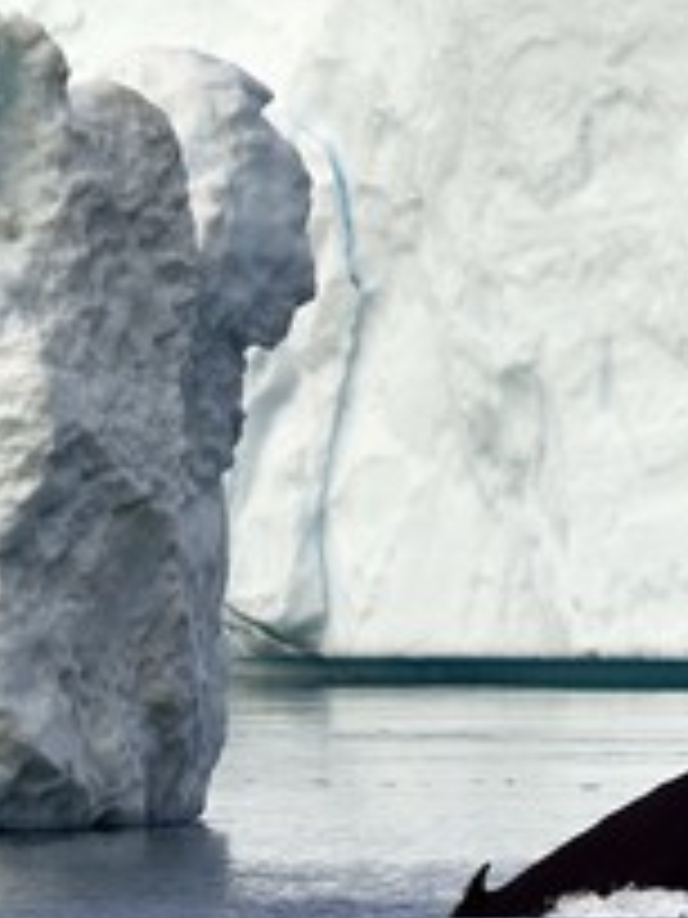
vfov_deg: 3.6
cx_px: 692
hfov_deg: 2.7
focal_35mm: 554
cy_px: 504
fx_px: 14681
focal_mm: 280
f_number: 8
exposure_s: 1/500
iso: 200
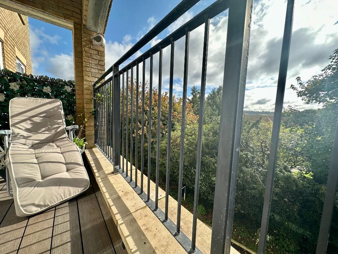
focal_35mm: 14
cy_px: 127
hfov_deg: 102.1
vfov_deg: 85.7
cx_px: 169
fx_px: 137
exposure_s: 1/602
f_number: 2.2
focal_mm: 2.22
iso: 40
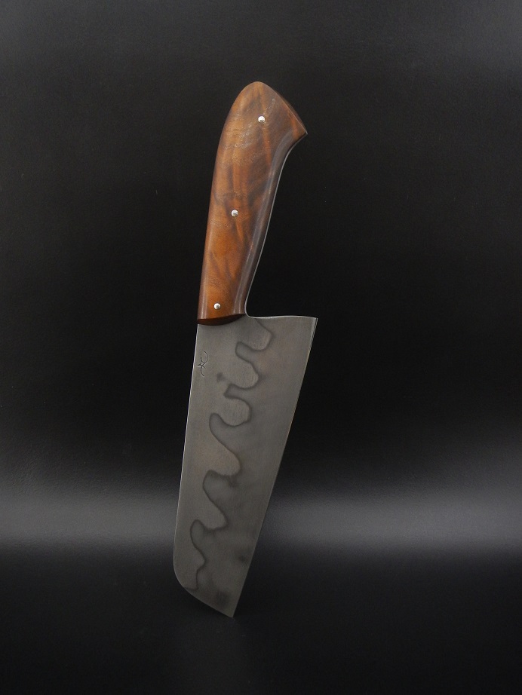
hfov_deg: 46.8
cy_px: 348
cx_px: 261
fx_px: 603
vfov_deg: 60.0
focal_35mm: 30
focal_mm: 5.5
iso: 400
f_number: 3.9
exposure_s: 1/13
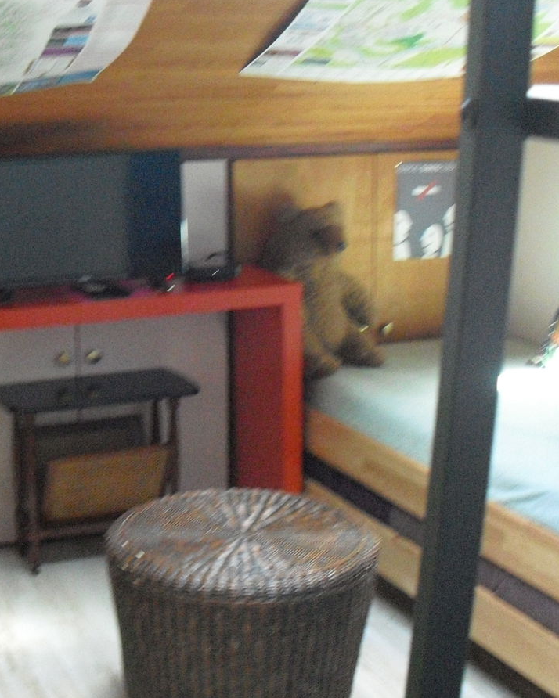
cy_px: 336
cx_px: 135
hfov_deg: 23.9
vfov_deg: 30.0
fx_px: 1302
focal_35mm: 63
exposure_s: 1/50
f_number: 3.1
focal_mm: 6.3
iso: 800
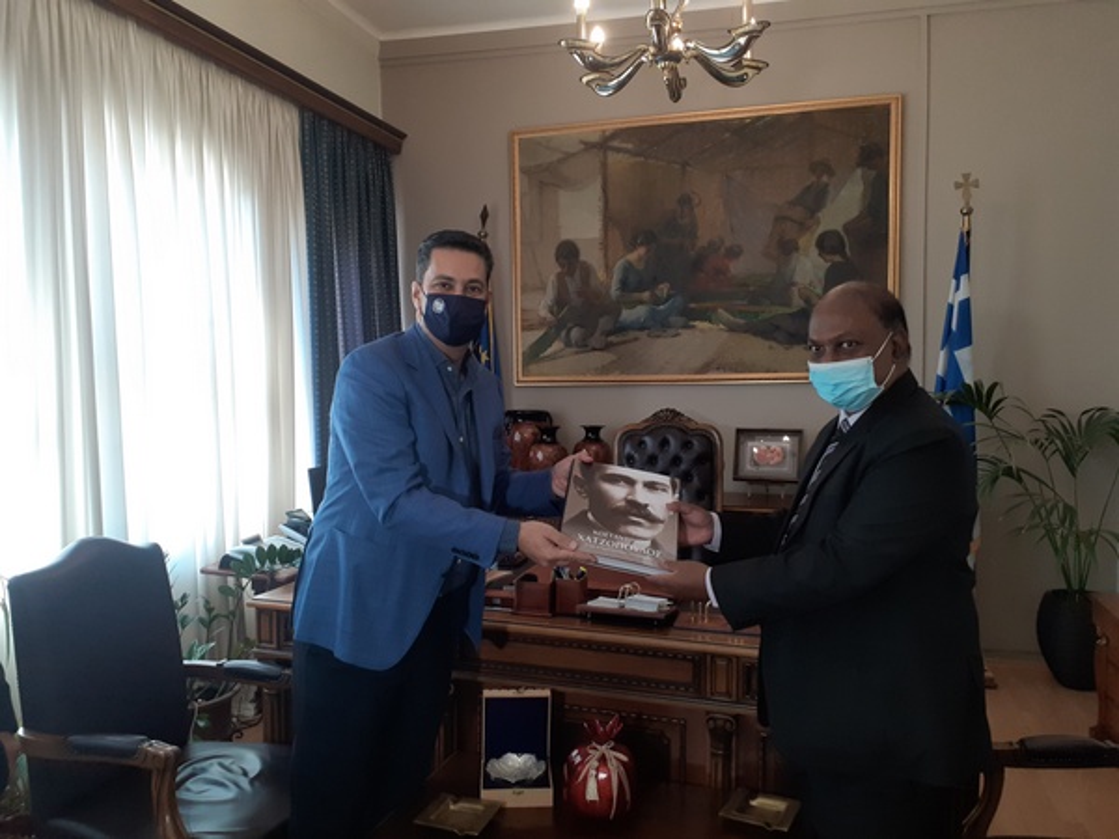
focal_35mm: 27
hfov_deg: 65.3
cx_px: 560
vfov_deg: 51.4
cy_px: 420
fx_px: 873
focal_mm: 3.6
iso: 64
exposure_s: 1/50
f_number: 1.9
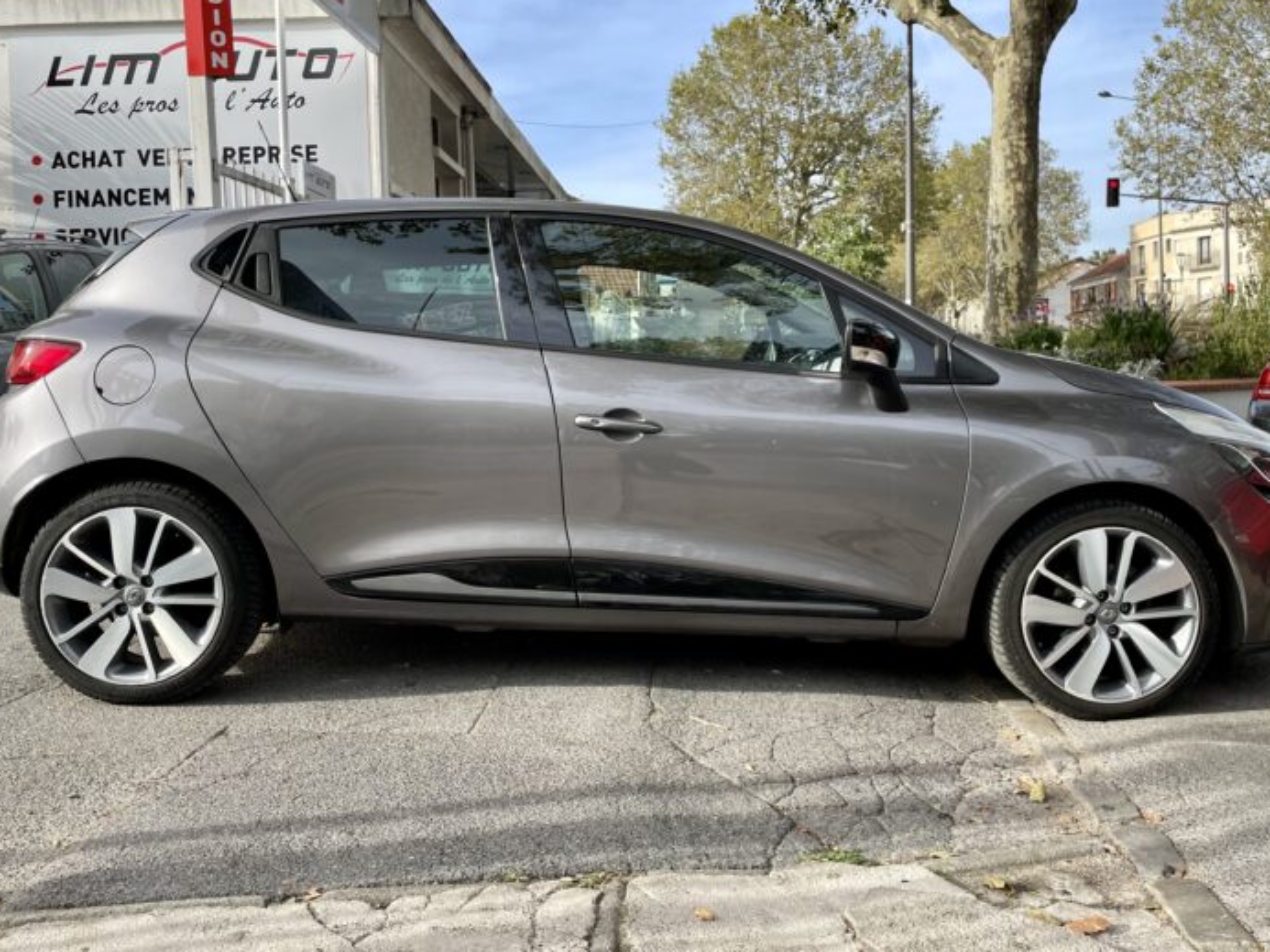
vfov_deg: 46.7
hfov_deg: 59.9
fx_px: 1101
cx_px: 649
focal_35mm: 30
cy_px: 416
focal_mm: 4.2
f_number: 1.6
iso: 32
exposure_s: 1/1553
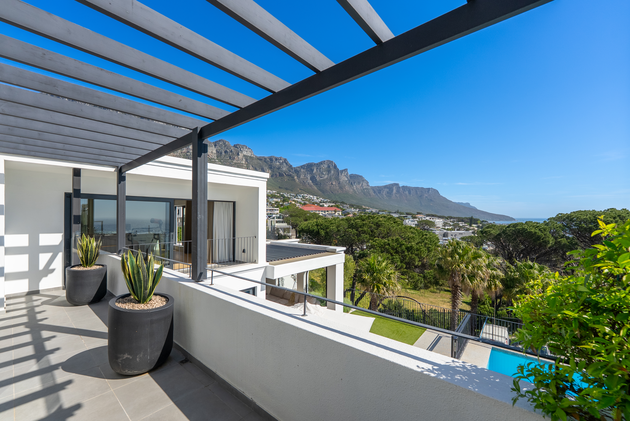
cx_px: 315
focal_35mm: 14
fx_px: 245
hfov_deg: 104.2
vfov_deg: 81.3
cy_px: 210
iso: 320
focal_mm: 14
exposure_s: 1/1000
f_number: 7.1
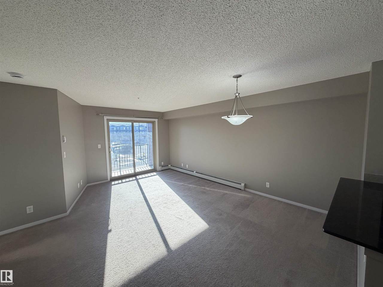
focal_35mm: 14
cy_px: 144
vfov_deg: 85.7
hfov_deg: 102.1
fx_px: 155
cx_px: 192
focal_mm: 2.22
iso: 50
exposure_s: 1/233
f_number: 2.2
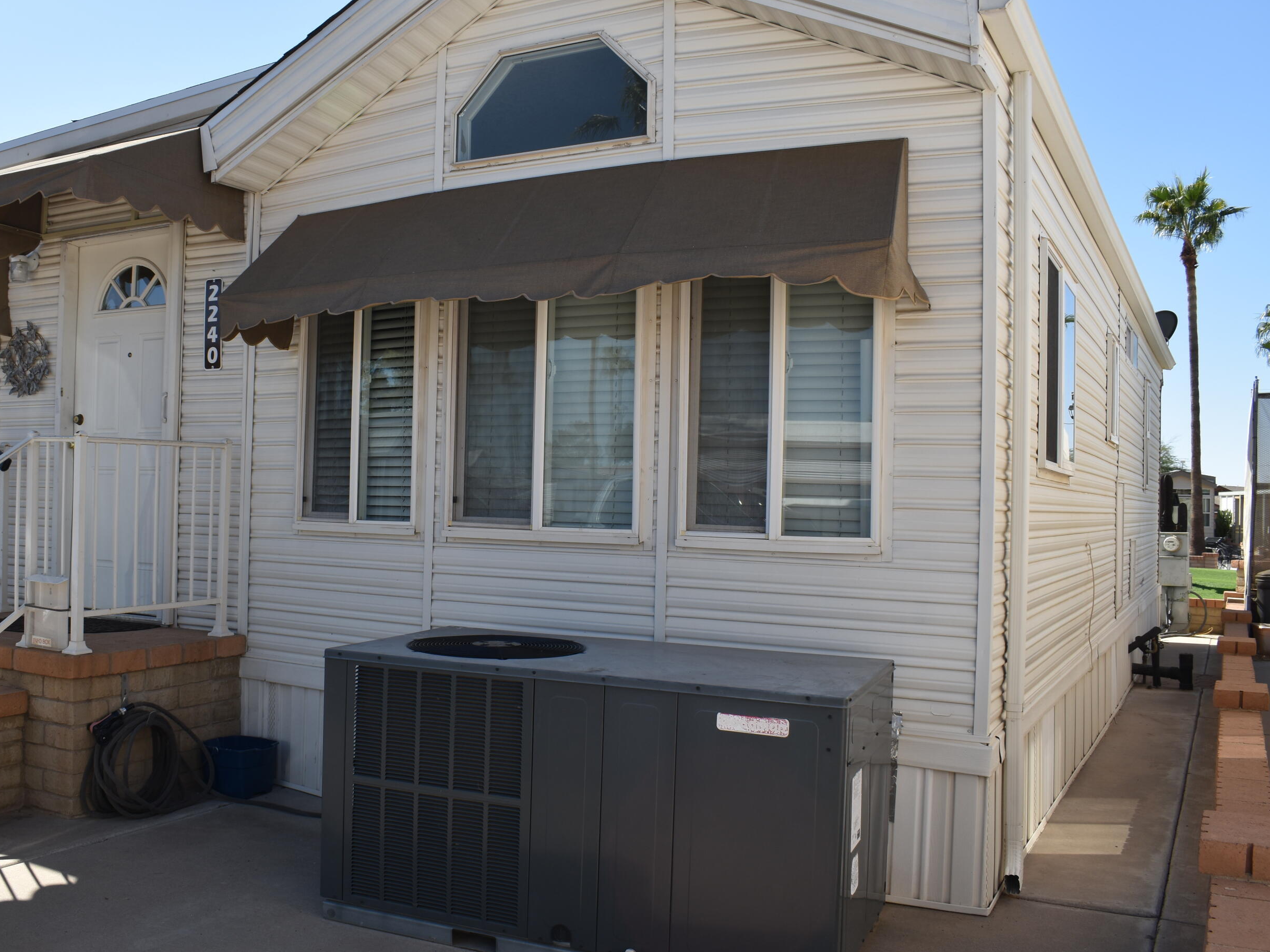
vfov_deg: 44.2
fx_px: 1174
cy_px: 479
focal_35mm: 32
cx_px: 535
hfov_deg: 56.6
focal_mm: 18
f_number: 8
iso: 110
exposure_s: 1/250
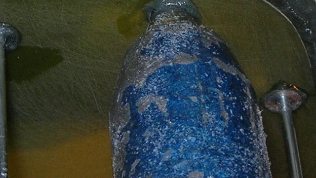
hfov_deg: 12.5
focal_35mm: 172
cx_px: 193
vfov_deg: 7.0
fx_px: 1441
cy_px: 22
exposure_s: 1/60.1
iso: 64
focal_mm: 7.8
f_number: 4.8
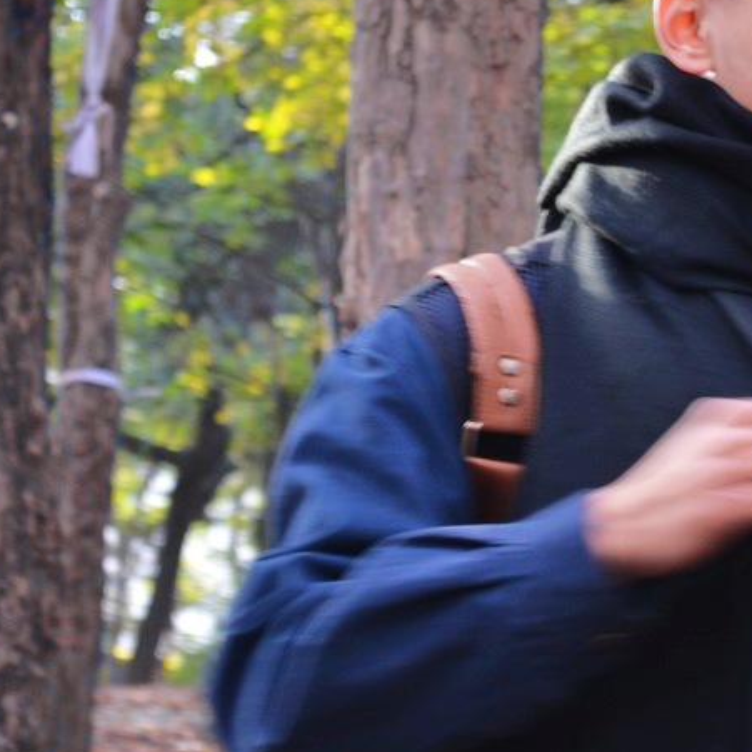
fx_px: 3437
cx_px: 594
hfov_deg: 12.4
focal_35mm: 140
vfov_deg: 12.5
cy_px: 262
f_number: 5.6
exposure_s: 1/25
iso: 400
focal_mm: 55
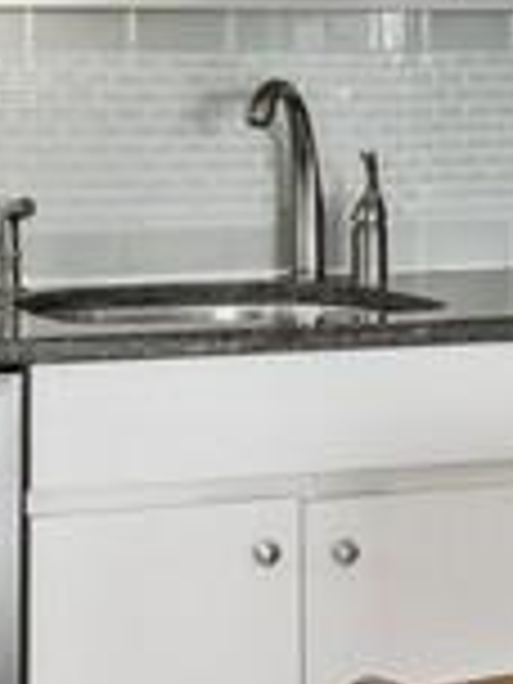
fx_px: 2806
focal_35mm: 142
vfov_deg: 13.7
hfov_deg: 10.3
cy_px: -9
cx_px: 540
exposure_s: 1/100
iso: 400
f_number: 8
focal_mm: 14
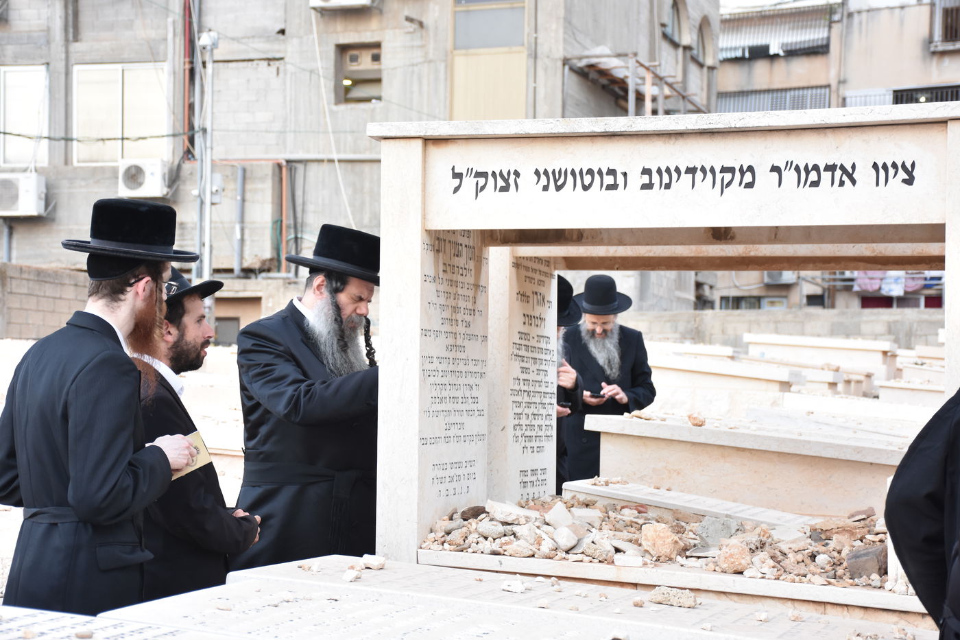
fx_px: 1800
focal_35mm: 68
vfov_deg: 20.2
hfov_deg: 29.9
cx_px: 480
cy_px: 320
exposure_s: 1/100
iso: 800
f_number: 5.6
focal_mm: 45
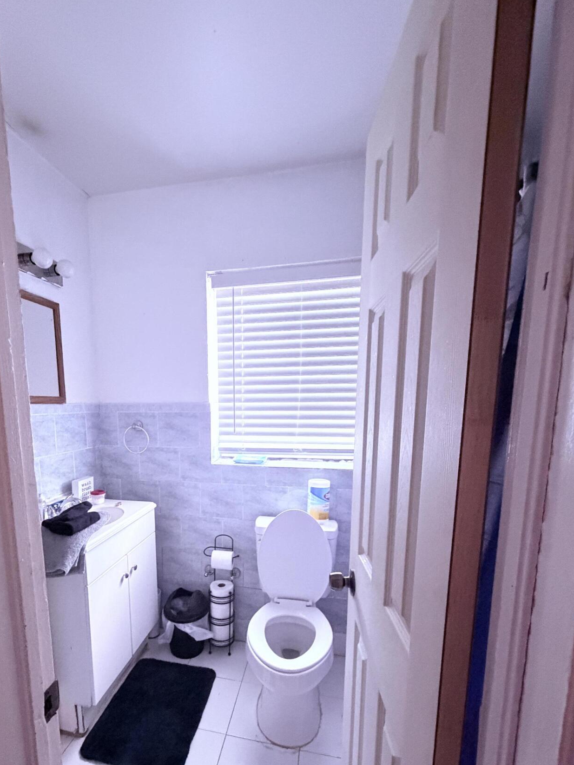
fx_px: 376
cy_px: 461
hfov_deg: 74.0
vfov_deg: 89.8
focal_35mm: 17
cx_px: 235
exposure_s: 1/60
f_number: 2.2
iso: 800
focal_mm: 2.22
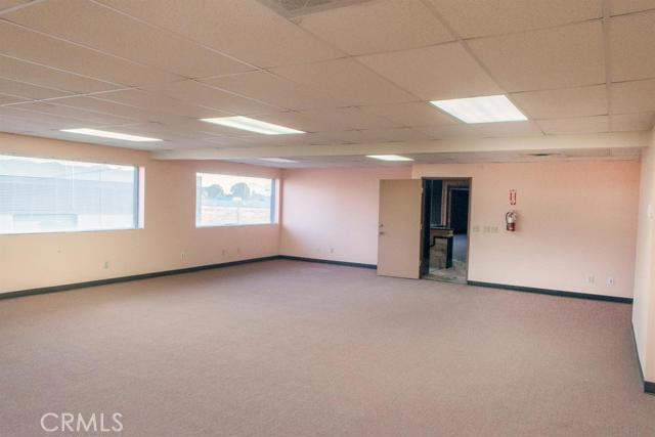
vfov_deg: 50.4
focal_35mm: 26
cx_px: 328
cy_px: 218
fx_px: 464
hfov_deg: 70.4
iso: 1000
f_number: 4
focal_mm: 17
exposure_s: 1/400
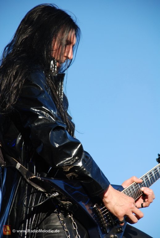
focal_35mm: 202
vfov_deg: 10.1
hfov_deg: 6.8
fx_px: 1346
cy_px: 119
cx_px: 80
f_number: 5.6
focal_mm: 135
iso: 200
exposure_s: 1/320
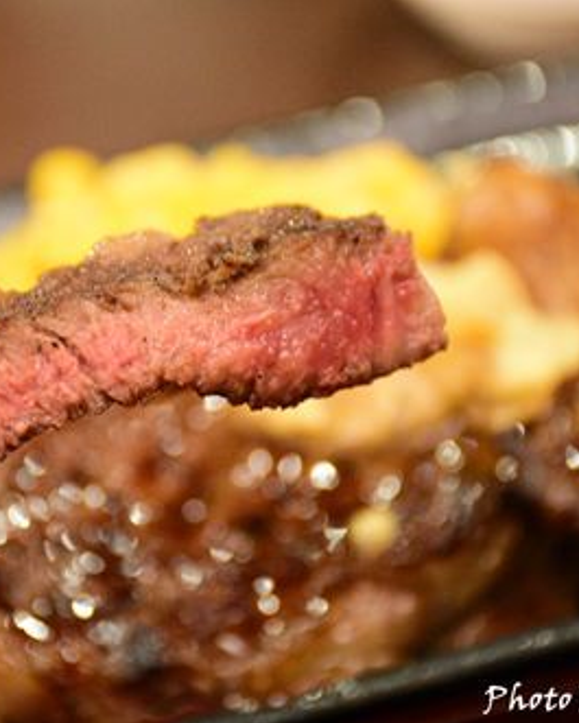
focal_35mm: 181
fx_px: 3869
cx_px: 203
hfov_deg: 8.6
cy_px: 363
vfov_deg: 10.7
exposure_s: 1/30
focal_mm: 85
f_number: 5.6
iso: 6400
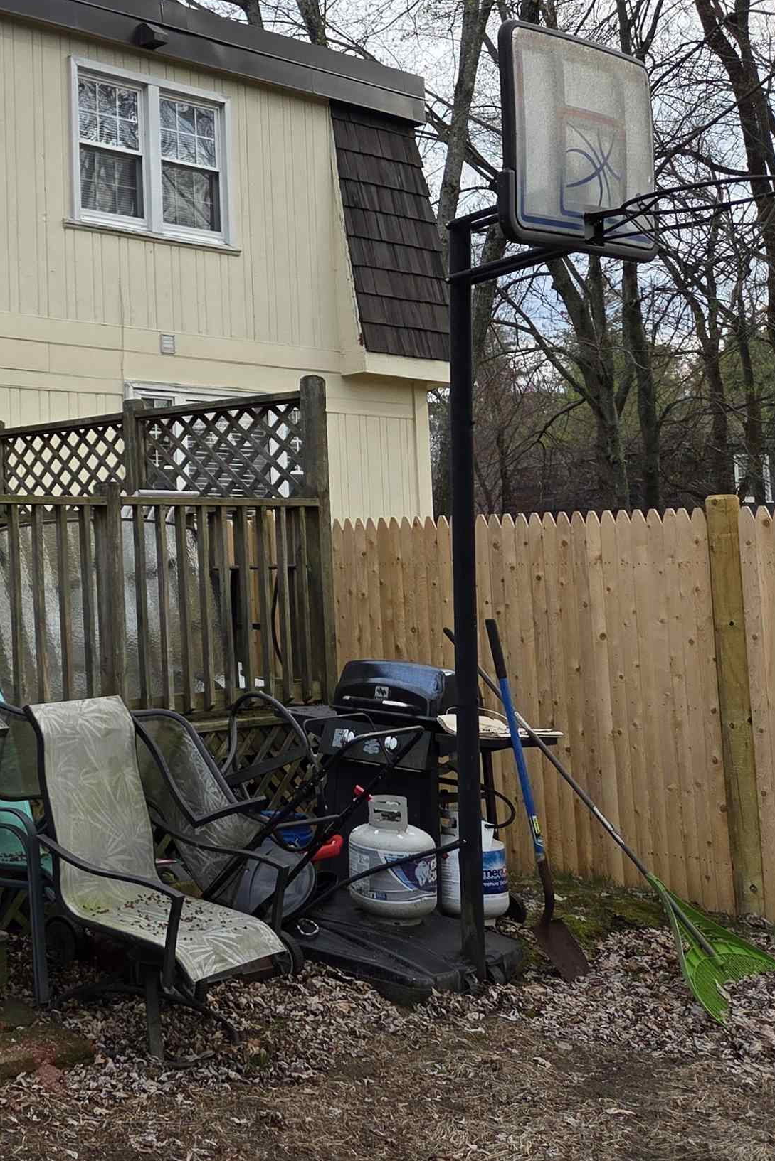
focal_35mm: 45
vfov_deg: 43.4
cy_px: 460
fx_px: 1453
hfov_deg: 26.1
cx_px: -195
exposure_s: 1/1350
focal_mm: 5.4
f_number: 1.8
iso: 80
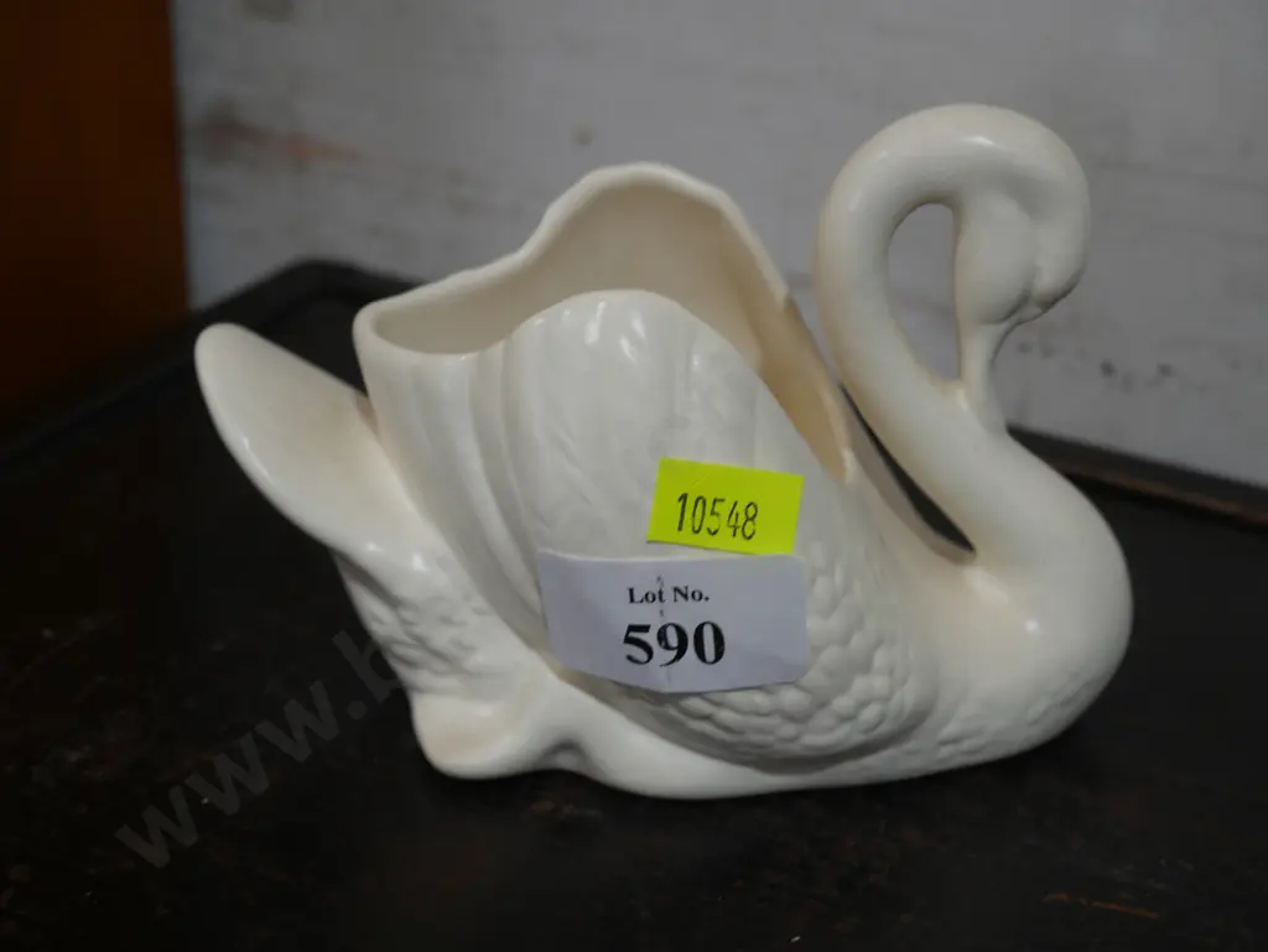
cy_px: 476
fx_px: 2052
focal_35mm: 56
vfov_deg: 26.1
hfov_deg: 34.3
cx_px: 634
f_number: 5.3
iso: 250
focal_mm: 28
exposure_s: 1/60
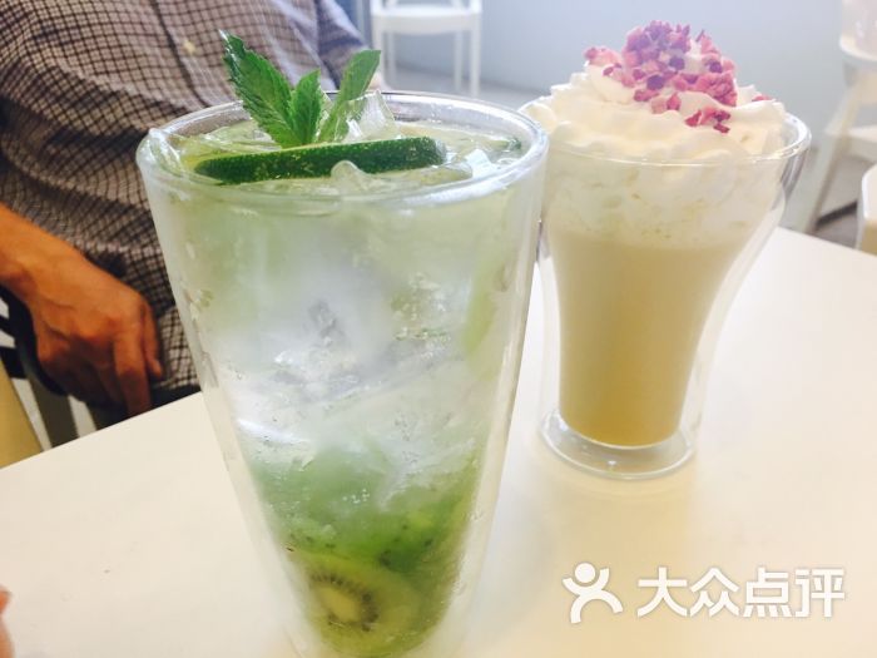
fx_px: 735
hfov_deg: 61.7
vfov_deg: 48.2
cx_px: 438
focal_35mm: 29
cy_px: 329
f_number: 2.2
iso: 125
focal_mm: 4.15
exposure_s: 1/33
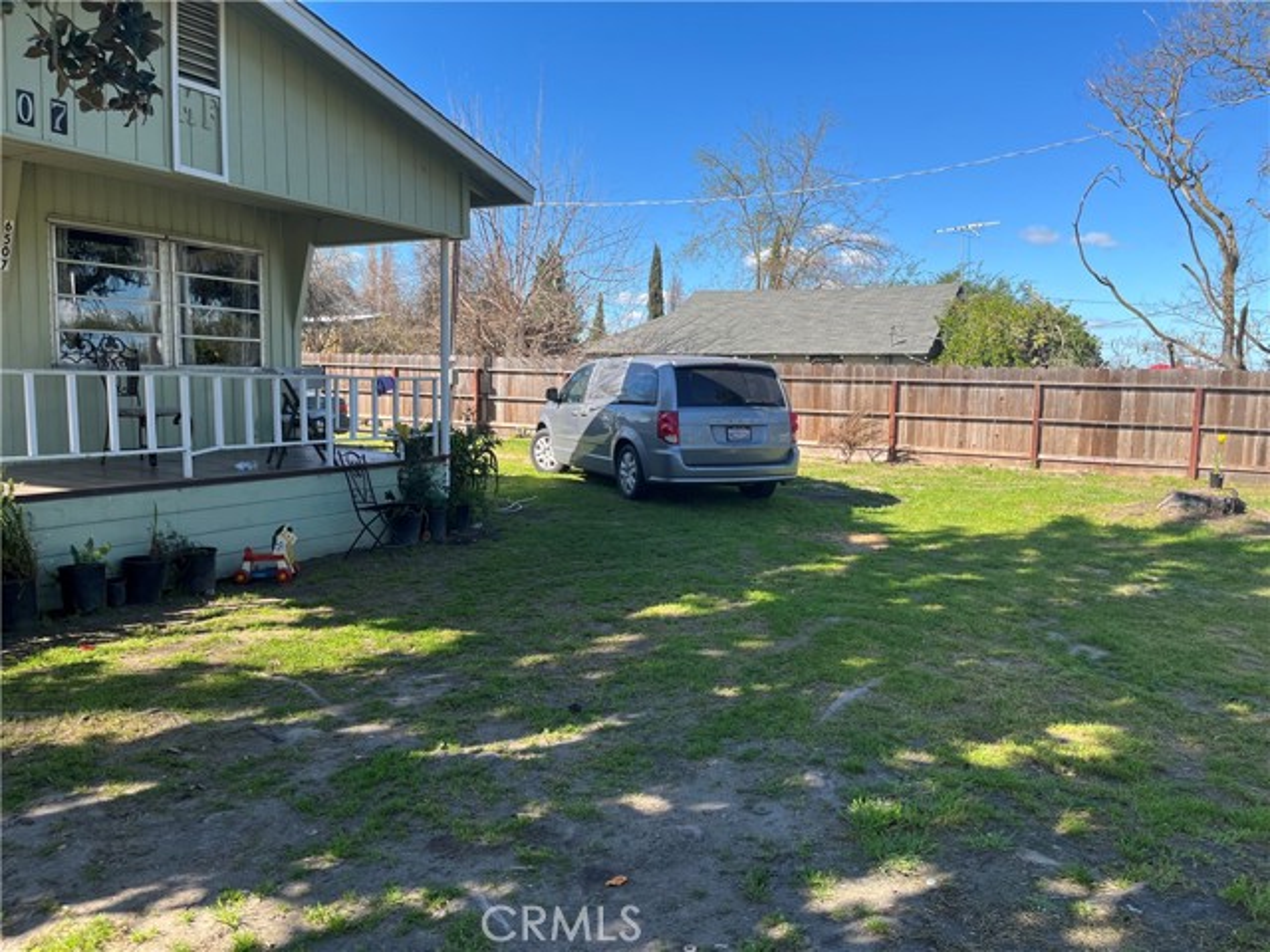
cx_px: 635
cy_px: 476
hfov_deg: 67.3
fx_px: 954
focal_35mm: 26
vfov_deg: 53.1
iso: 50
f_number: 1.6
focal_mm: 5.1
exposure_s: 1/1580
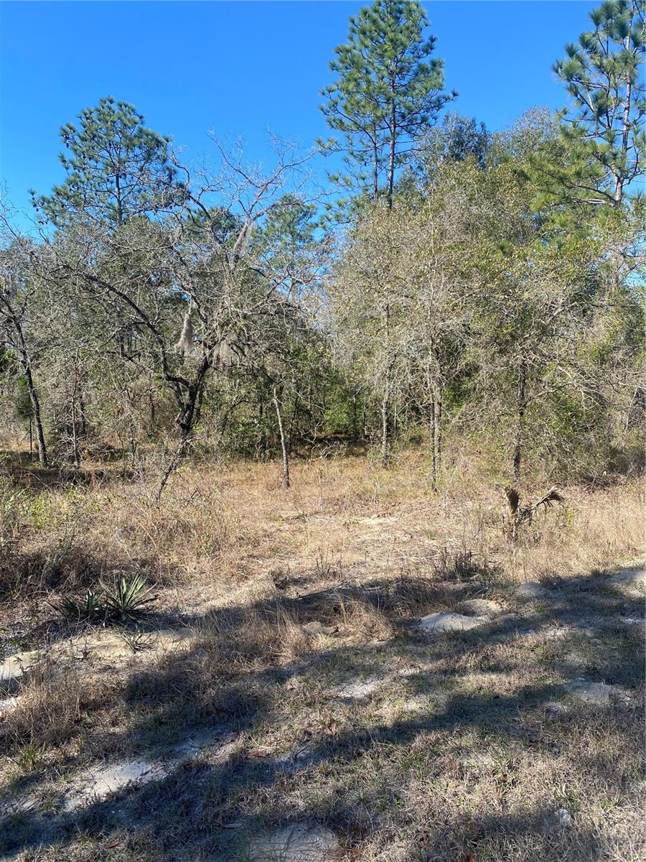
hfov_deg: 53.1
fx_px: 647
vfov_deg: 67.3
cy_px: 431
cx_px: 323
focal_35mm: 26
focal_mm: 4.25
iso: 32
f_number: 1.8
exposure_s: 1/1346
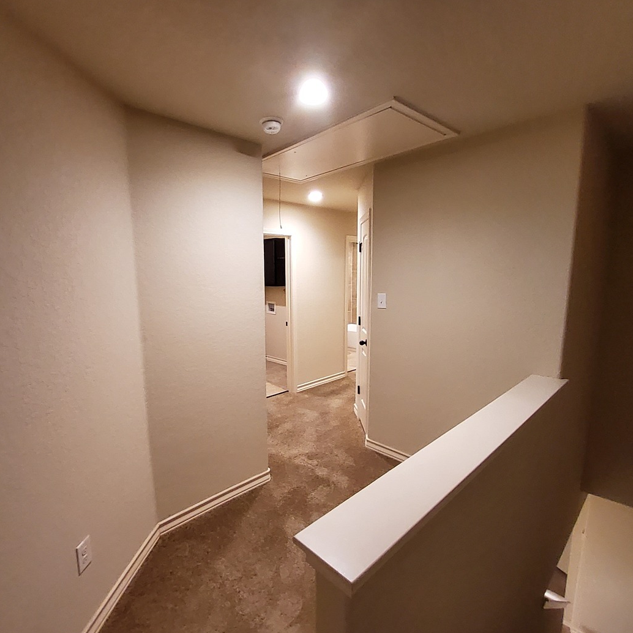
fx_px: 331
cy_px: 323
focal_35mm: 16
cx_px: 296
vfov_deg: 87.4
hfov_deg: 87.3
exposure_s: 1/30
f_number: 2.2
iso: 400
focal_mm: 1.13
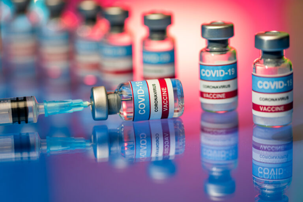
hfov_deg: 19.4
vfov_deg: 13.1
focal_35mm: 105
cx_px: 152
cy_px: 101
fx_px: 884
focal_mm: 105
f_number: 6.3
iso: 160
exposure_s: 1/125
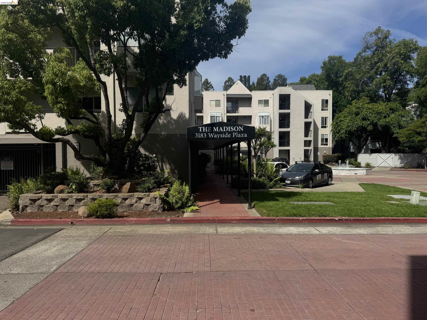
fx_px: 296
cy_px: 160
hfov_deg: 71.6
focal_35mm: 24
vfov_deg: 56.8
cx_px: 214
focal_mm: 6.76
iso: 80
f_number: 1.78
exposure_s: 1/9009
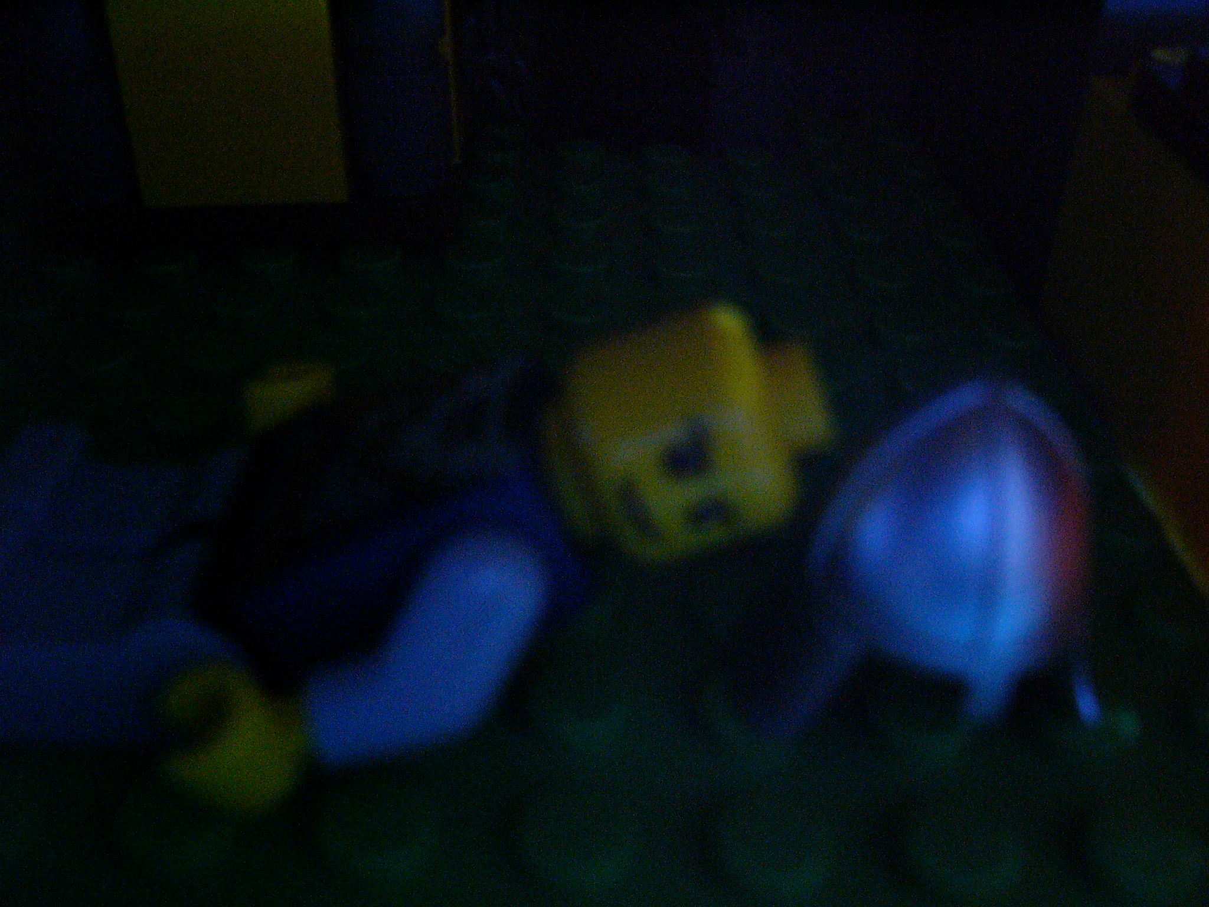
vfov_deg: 40.7
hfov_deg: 52.6
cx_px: 604
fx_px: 1222
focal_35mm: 35
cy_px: 454
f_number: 2.8
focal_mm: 5.8
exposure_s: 1/8
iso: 400
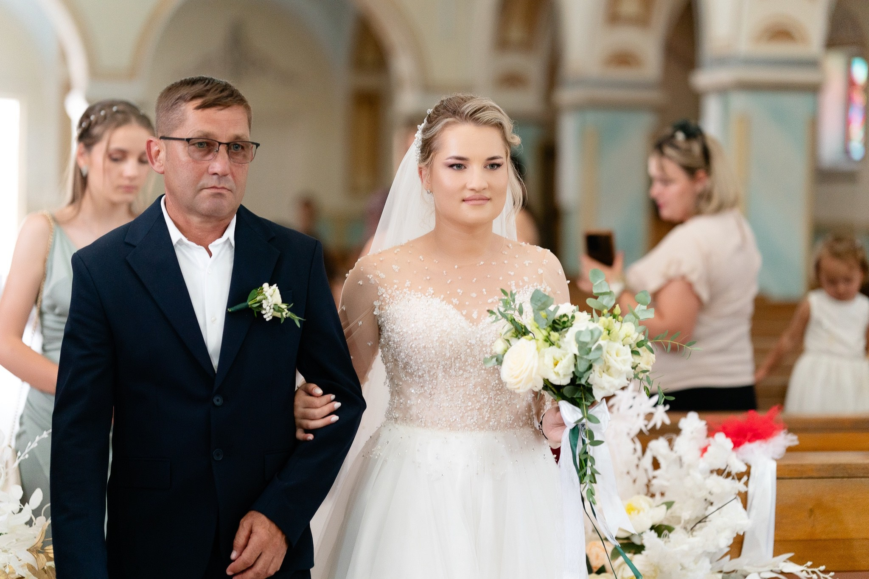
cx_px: 434
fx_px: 2051
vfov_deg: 16.1
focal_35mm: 85
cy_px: 290
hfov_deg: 23.9
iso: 1600
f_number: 1.8
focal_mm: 85
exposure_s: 1/320
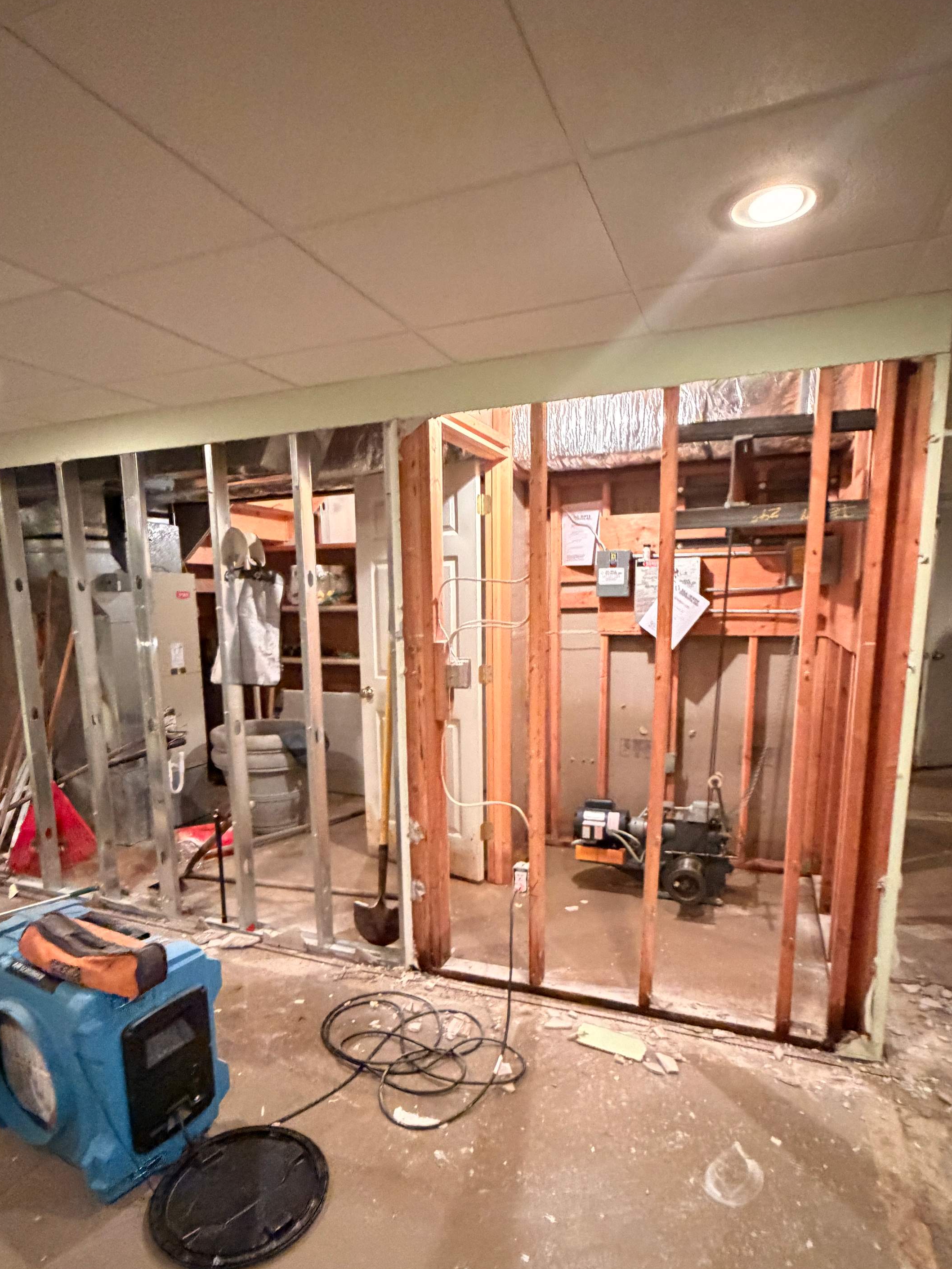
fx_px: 733
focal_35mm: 20
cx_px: 454
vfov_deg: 81.2
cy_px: 728
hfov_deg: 65.9
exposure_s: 1/40
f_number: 2.2
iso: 1000
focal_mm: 2.22
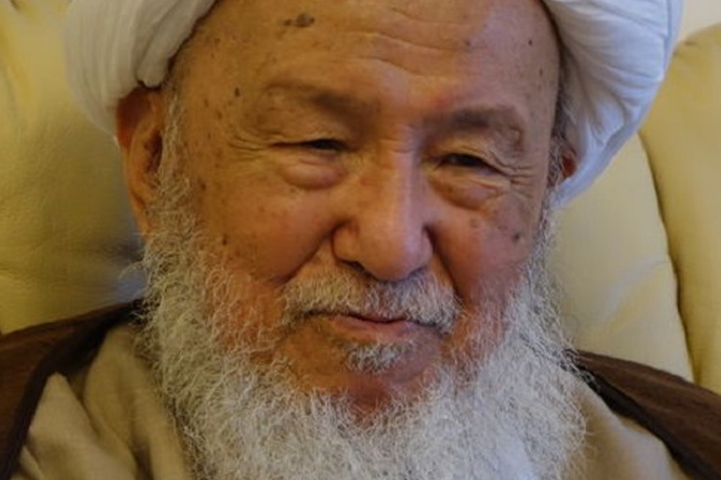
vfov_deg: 4.5
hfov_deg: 6.7
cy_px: 160
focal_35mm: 308
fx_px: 6166
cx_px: 400
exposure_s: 1/80
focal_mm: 72.99
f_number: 2.8
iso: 800
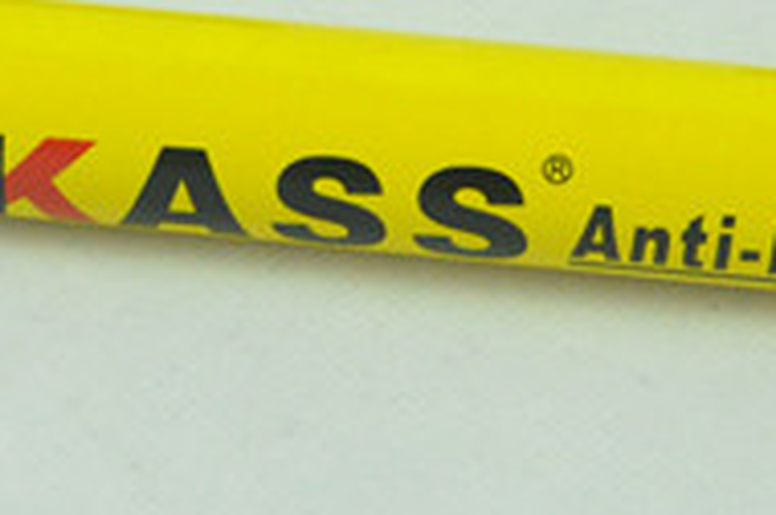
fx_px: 8927
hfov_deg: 5.0
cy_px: -65
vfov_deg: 3.3
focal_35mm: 415
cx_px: 351
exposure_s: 1/640
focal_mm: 75
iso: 3200
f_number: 5.3
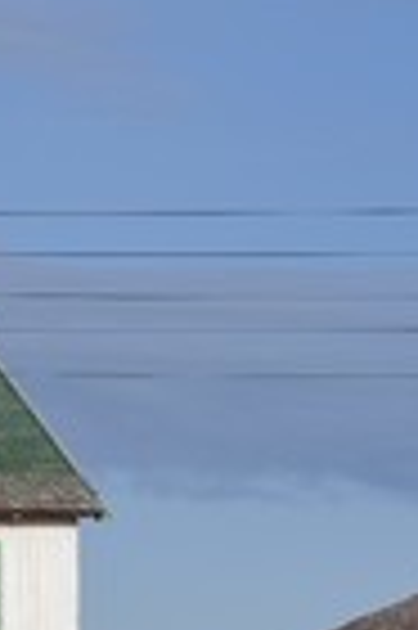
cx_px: 18
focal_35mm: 406
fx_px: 7088
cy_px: 612
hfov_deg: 3.4
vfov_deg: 5.1
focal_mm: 135
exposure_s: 1/320
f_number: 13
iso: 200
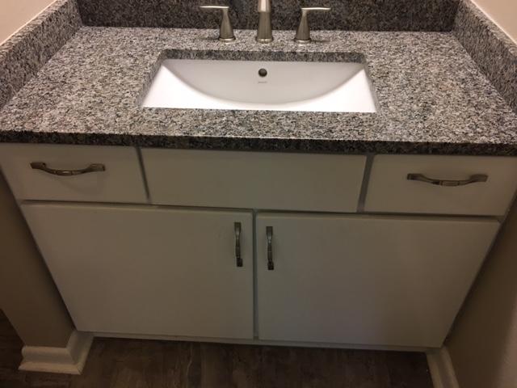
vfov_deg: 48.2
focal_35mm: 29
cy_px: 194
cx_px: 258
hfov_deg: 61.7
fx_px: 433
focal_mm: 4.15
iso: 80
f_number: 2.2
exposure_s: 1/30
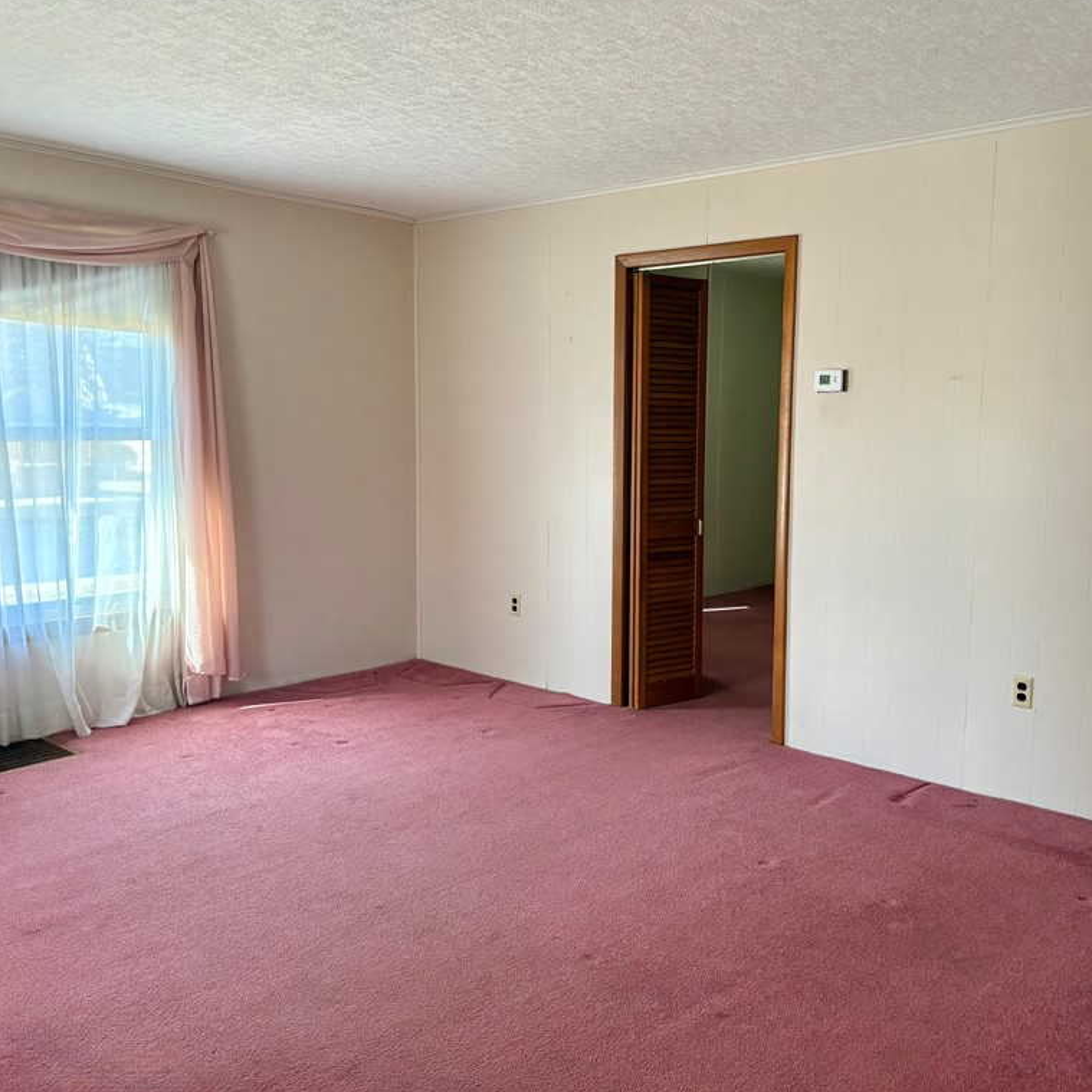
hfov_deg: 52.5
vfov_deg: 52.5
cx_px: 597
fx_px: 1106
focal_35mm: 31
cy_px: 544
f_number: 1.6
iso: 125
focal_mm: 5.96
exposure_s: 1/119
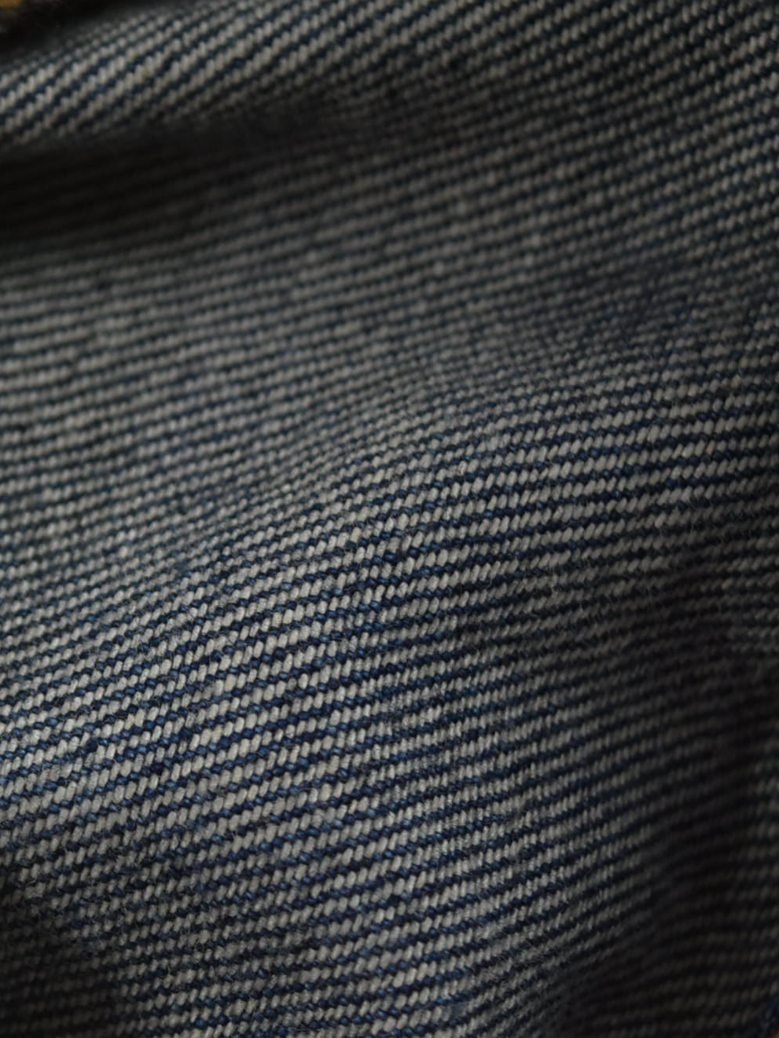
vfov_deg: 13.4
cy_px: 611
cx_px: -353
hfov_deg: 9.8
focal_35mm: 147
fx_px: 4413
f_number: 5
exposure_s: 1/125
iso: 800
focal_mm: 45
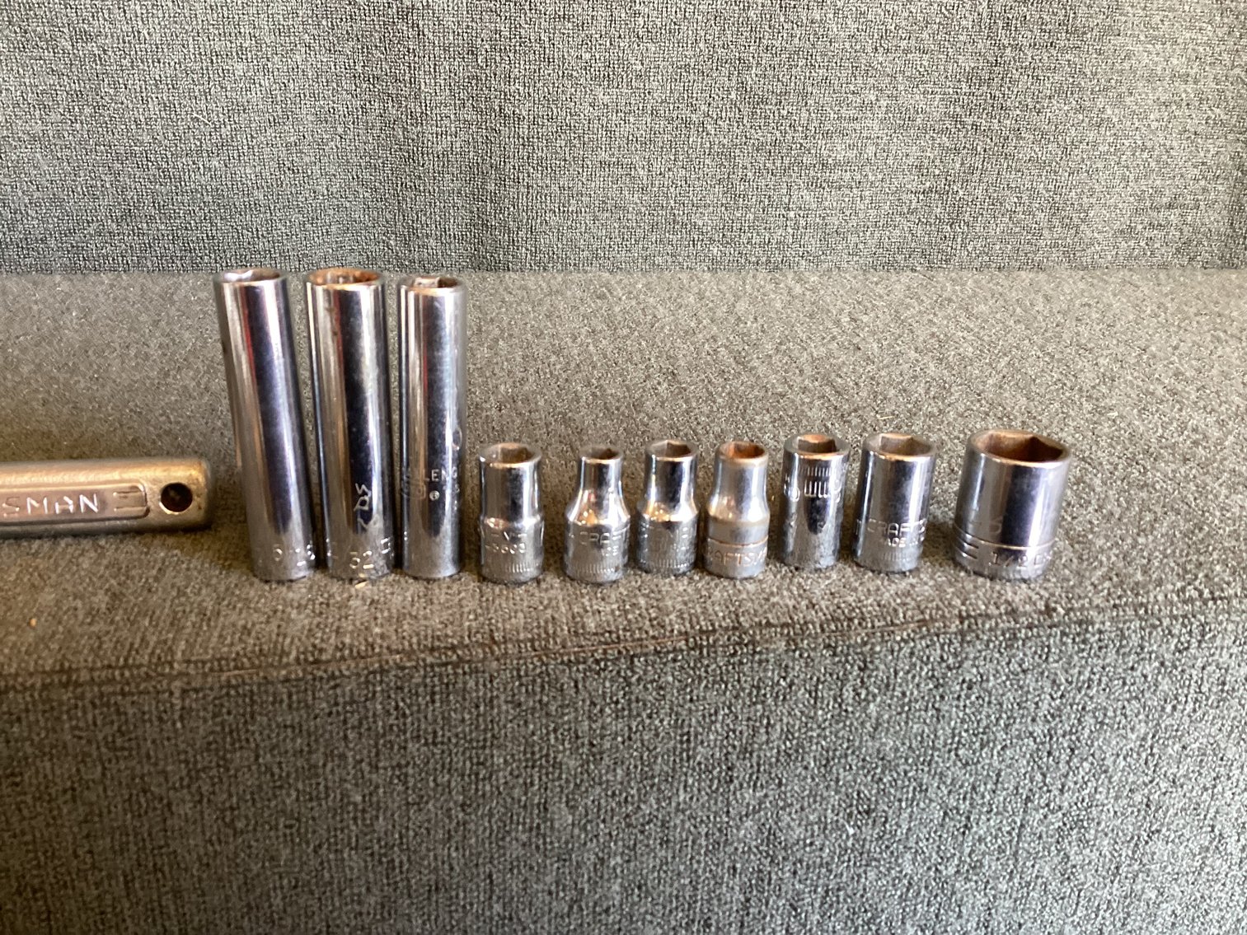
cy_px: 468
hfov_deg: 58.3
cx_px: 624
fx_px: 1117
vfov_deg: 45.4
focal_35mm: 31
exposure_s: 1/50
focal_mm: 3.3
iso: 250
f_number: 2.4
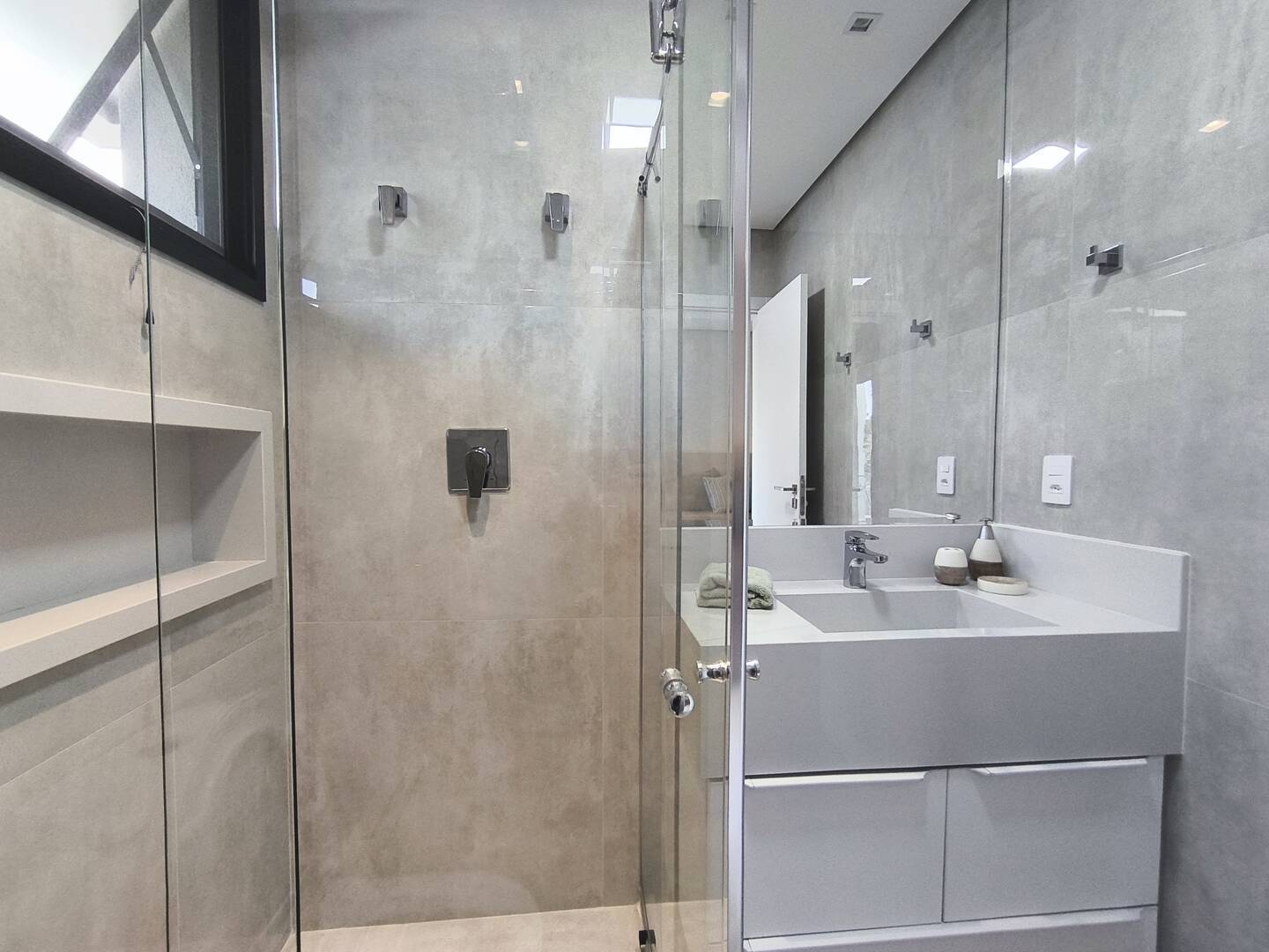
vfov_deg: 78.1
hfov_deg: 94.5
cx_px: 634
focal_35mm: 16
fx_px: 587
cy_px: 476
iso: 125
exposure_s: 1/60
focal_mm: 1.65
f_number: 2.2
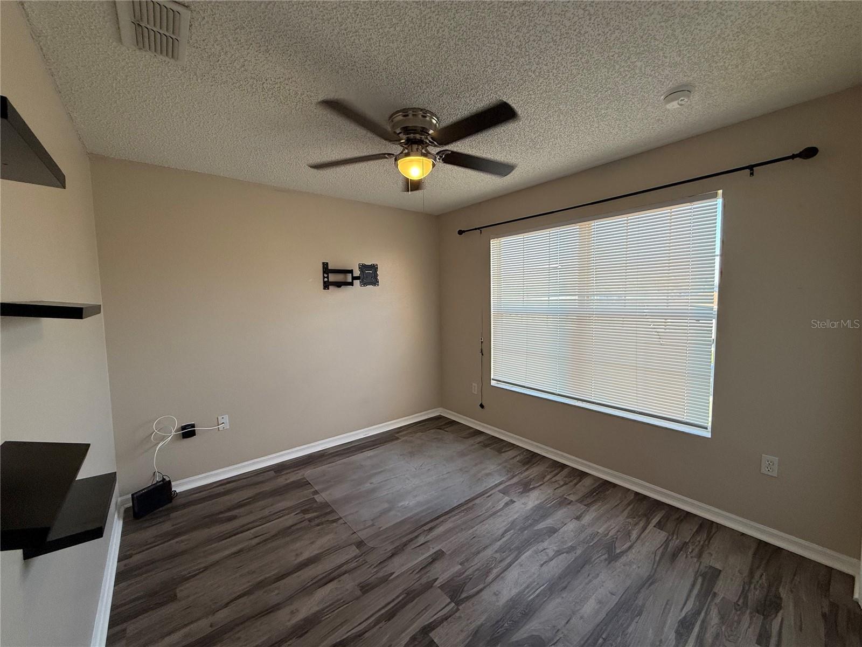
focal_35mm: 14
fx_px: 349
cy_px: 324
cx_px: 431
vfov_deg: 85.7
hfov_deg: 102.1
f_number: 2.2
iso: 80
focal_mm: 2.22
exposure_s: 1/120
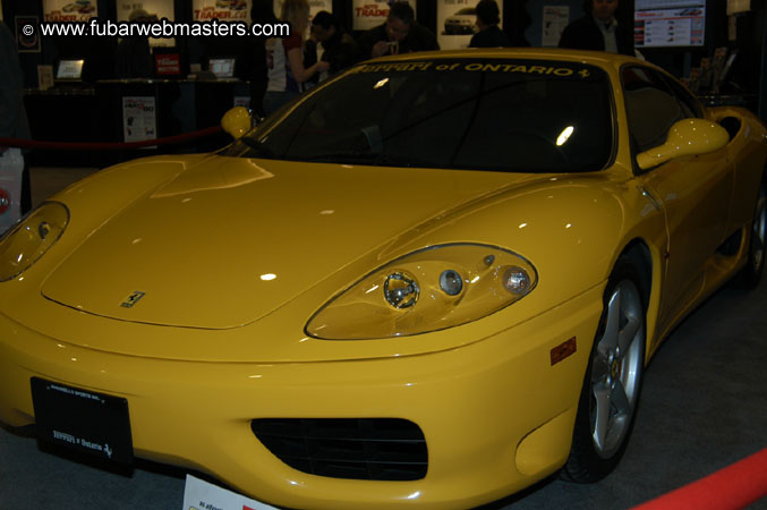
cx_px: 384
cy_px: 255
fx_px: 894
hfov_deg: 46.4
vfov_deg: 31.8
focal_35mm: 42
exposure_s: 1/60
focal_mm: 28
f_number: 5
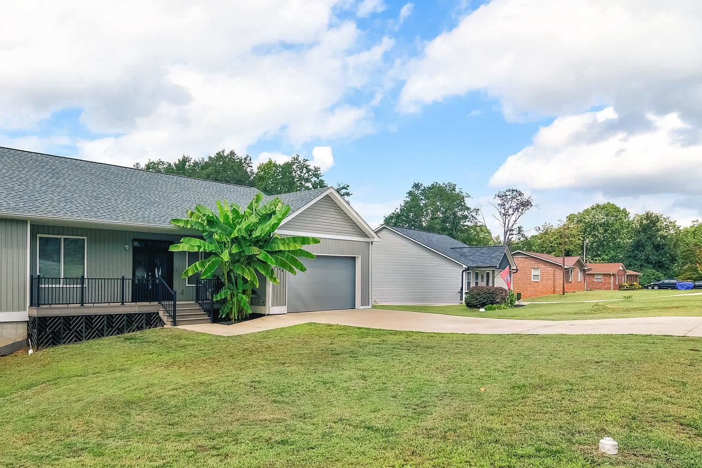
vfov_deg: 50.9
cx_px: 244
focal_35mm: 25
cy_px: 282
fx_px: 487
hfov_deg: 69.8
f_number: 7.1
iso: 320
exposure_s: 1/800
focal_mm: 13
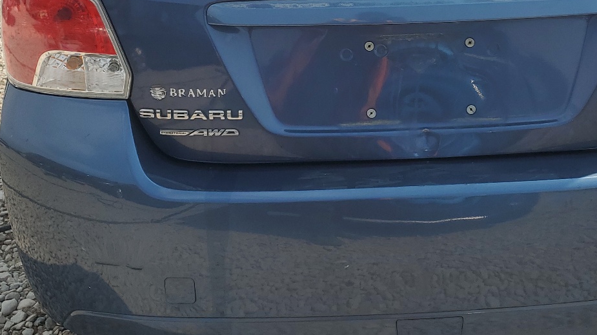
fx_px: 776
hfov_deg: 41.5
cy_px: 36
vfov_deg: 23.8
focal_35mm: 49
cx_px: 403
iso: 50
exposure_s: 1/3333
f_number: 1.5
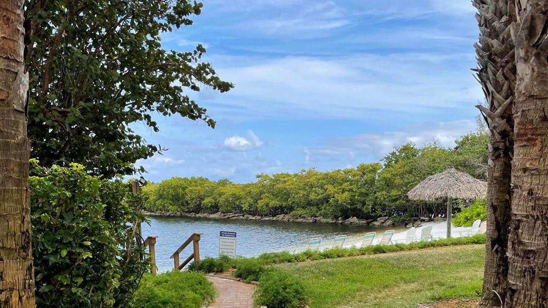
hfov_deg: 52.8
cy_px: 272
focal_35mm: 38
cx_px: 273
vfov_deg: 30.0
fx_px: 552
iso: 32
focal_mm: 4.2
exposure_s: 1/2353
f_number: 1.6
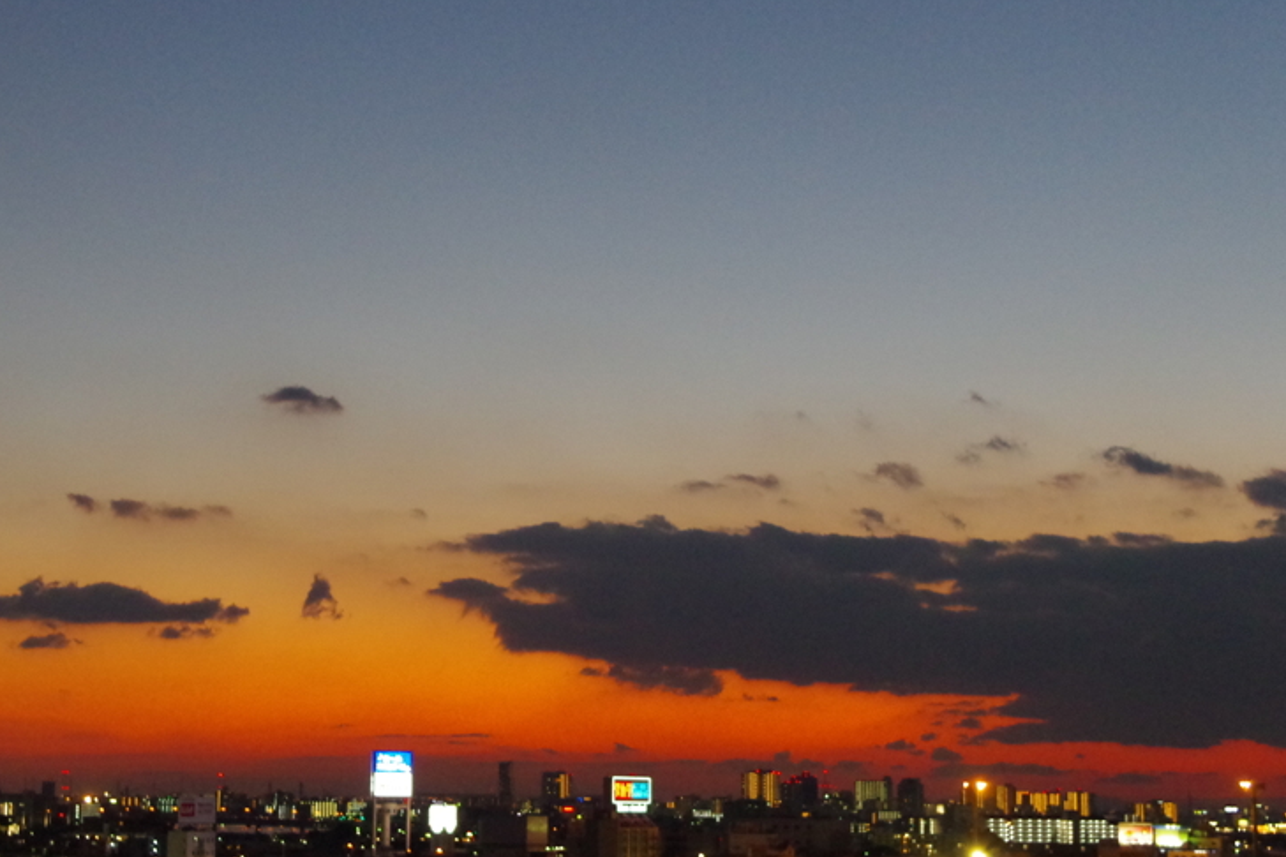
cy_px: 309
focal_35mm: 73
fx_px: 2608
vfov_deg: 18.6
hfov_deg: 27.6
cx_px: 489
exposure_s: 1/30
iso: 3200
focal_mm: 35
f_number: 4.5
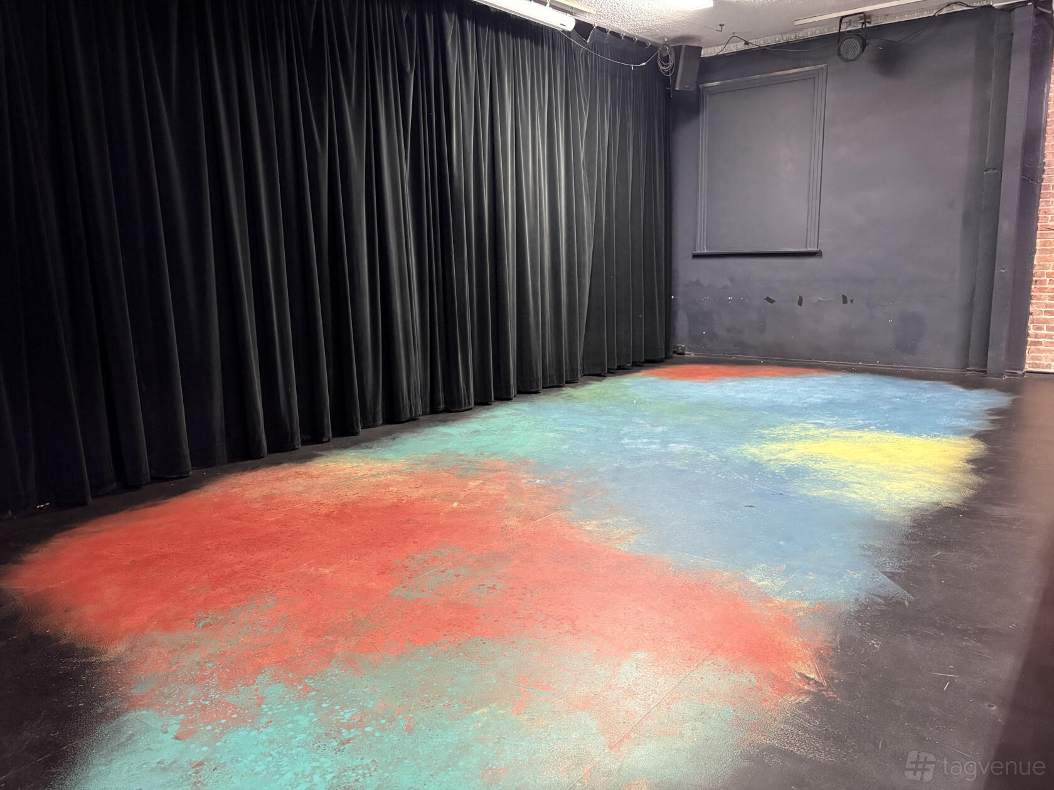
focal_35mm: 26
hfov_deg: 67.3
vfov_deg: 53.1
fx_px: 792
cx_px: 527
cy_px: 395
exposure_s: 1/40
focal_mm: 5.96
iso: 640
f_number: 1.6
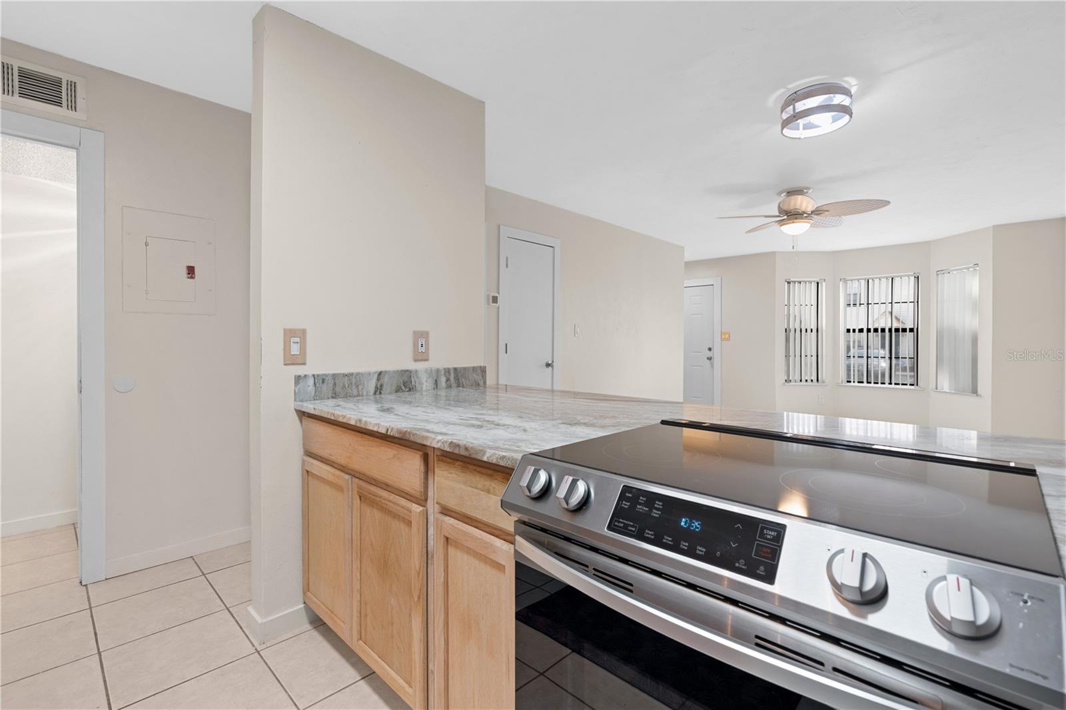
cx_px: 533
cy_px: 355
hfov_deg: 96.7
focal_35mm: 16
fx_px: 474
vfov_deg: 73.7
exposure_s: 1
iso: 200
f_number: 9
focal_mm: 16
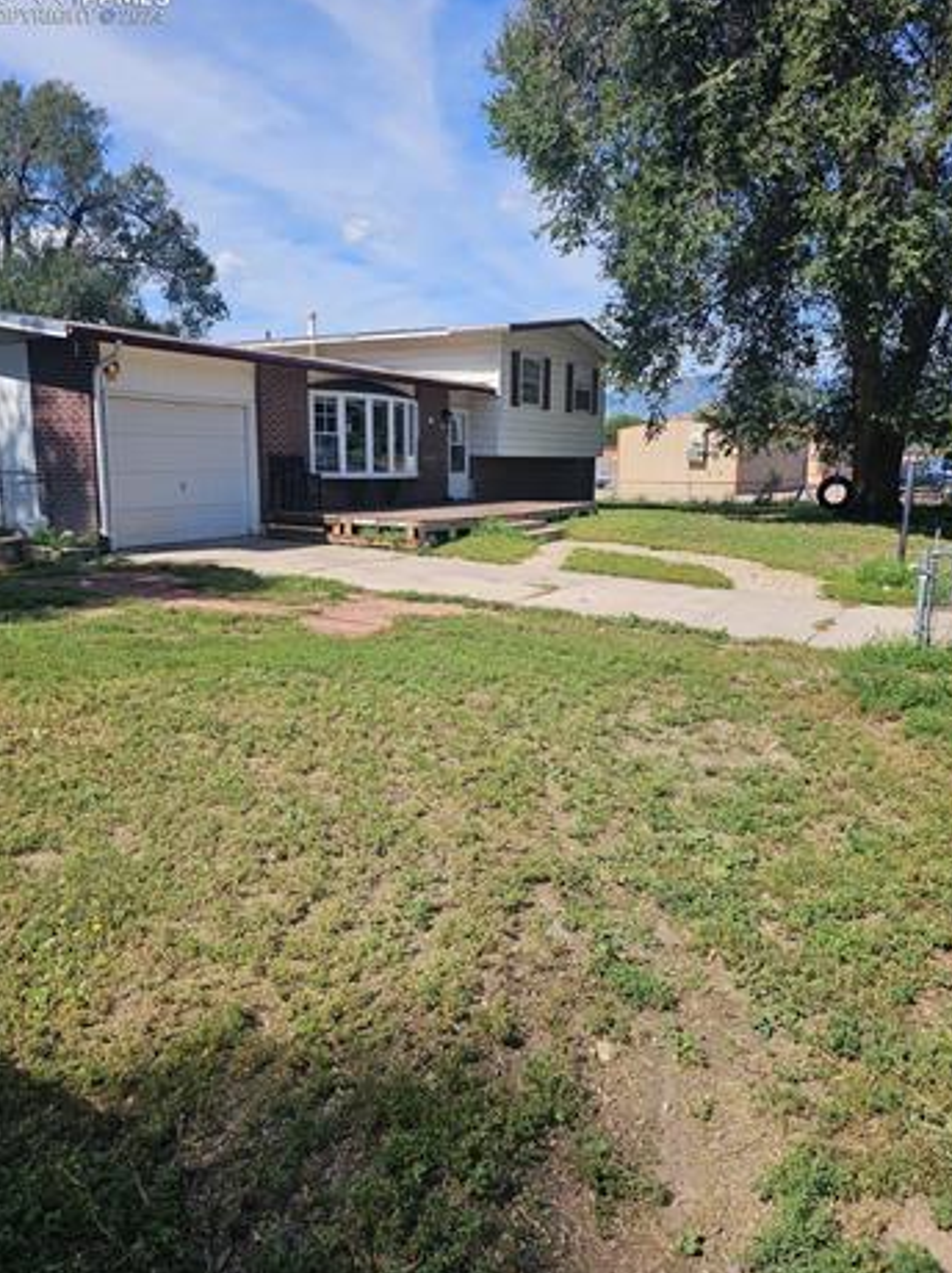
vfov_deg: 71.7
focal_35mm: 24
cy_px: 634
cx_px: 472
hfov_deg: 56.7
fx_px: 882
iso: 10
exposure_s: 1/692
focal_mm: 6.3
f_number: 1.7
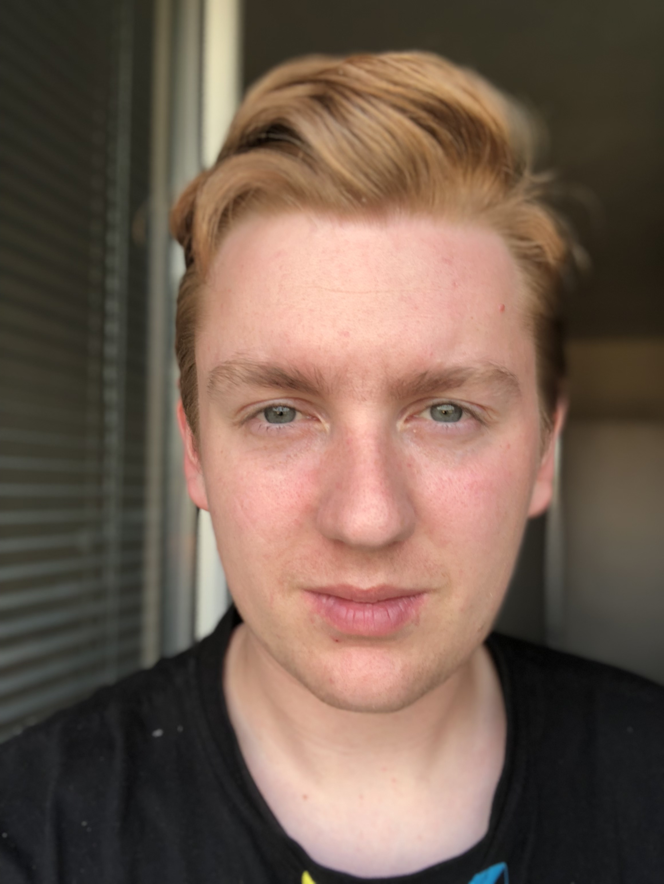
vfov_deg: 56.8
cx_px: 332
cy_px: 442
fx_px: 818
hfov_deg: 44.2
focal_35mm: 32
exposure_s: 1/60
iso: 25
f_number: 2.2
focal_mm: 2.87
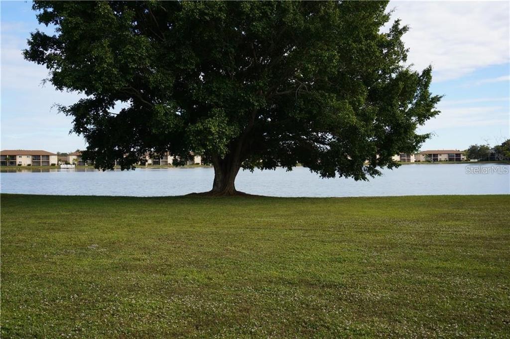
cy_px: 170
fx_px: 552
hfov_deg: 49.6
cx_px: 255
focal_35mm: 39
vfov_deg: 34.1
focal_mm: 26
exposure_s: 1/100
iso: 125
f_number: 11
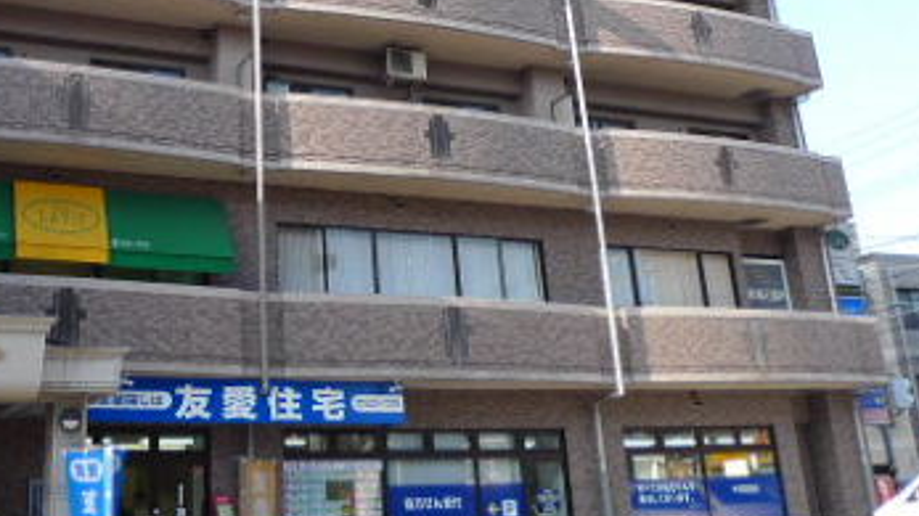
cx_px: 242
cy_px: 29
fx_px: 1437
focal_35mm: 59
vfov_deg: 19.9
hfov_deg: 34.8
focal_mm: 5.1
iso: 80
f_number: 2.8
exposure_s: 1/320
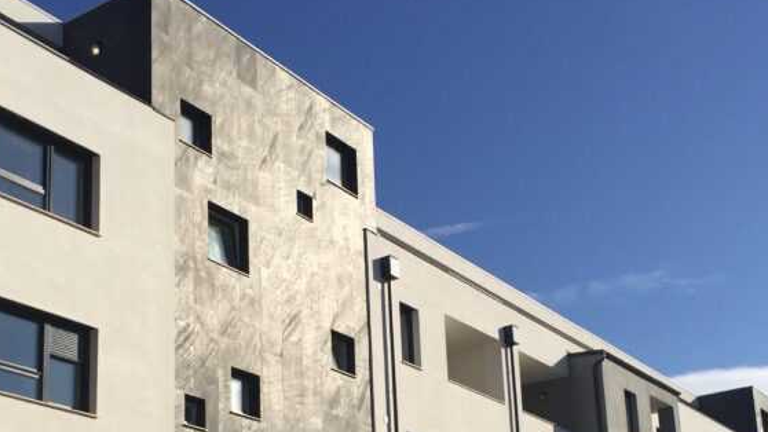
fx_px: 1181
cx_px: 362
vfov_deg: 20.2
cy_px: 421
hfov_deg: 36.0
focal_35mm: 58
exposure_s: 1/3597
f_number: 2.2
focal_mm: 4.15
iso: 32
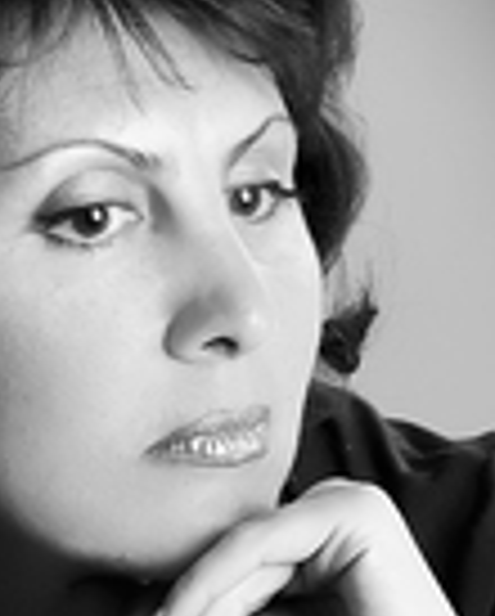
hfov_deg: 6.9
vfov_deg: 8.5
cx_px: 158
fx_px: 4118
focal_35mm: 225
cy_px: 558
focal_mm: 55
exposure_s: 1/25
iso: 200
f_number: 8
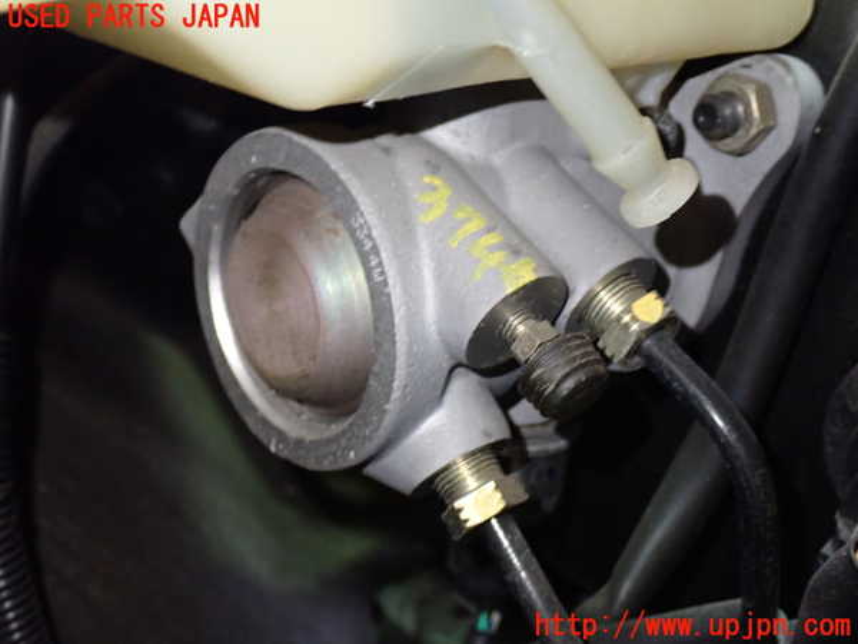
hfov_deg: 38.2
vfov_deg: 29.1
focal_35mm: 50
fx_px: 1239
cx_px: 429
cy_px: 322
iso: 800
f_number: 3.2
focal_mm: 9.01
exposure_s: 1/25
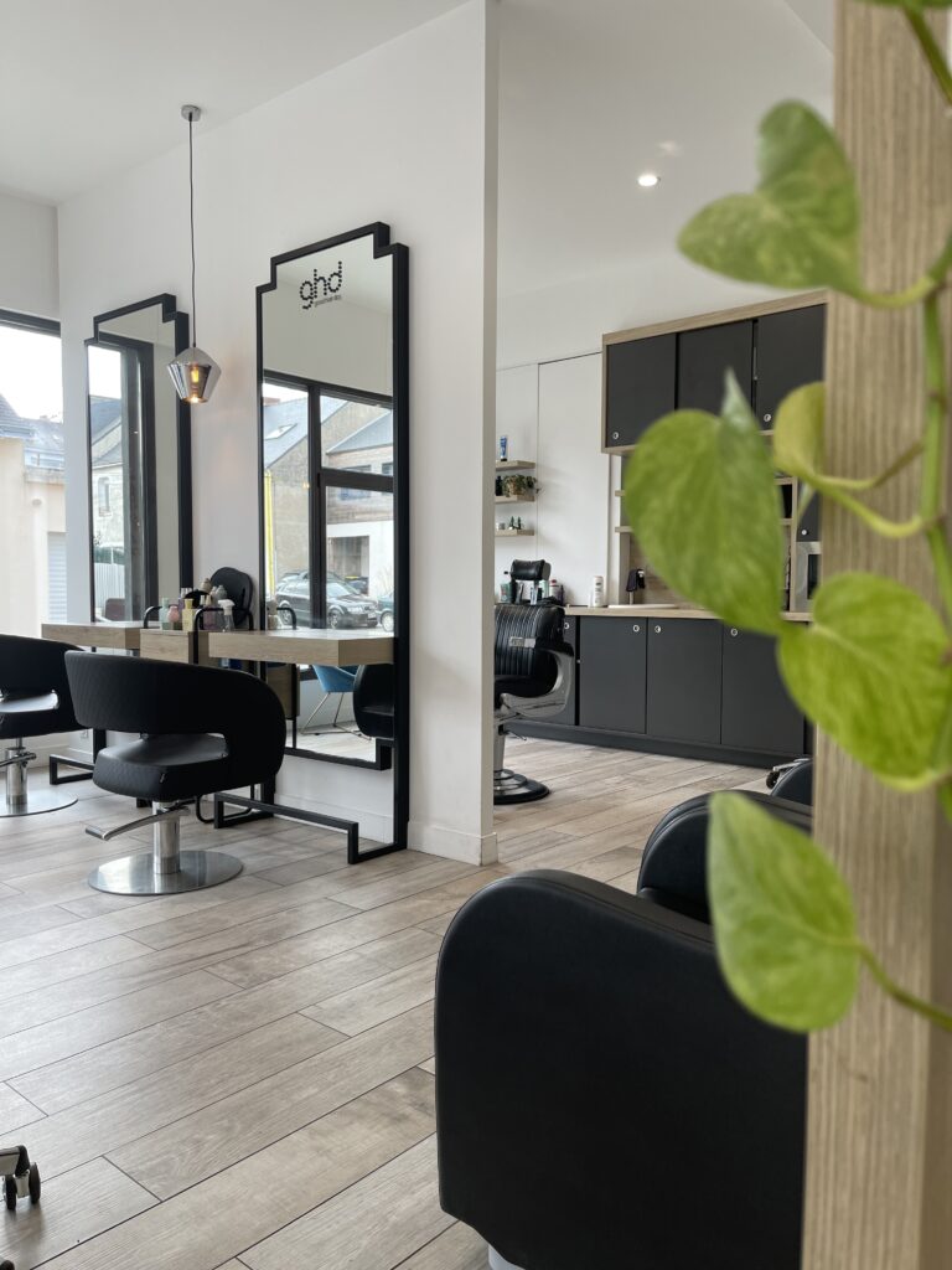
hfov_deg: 53.1
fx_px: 953
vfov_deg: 67.3
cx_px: 476
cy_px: 635
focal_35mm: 26
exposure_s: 1/177
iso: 40
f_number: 1.6
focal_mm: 5.1
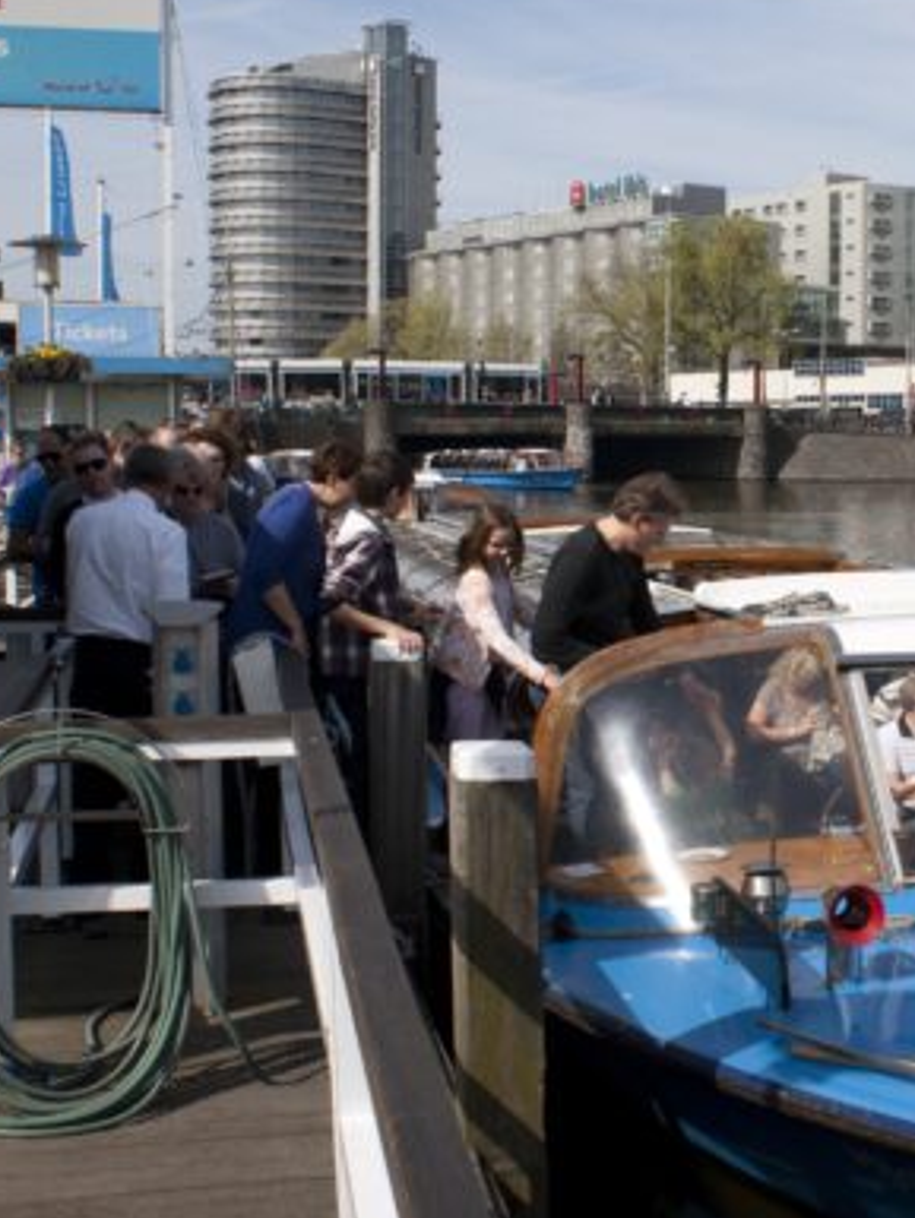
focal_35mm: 54
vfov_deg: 35.5
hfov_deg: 26.5
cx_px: 754
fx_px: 1902
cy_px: 588
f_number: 10
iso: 100
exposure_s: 1/250
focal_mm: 24
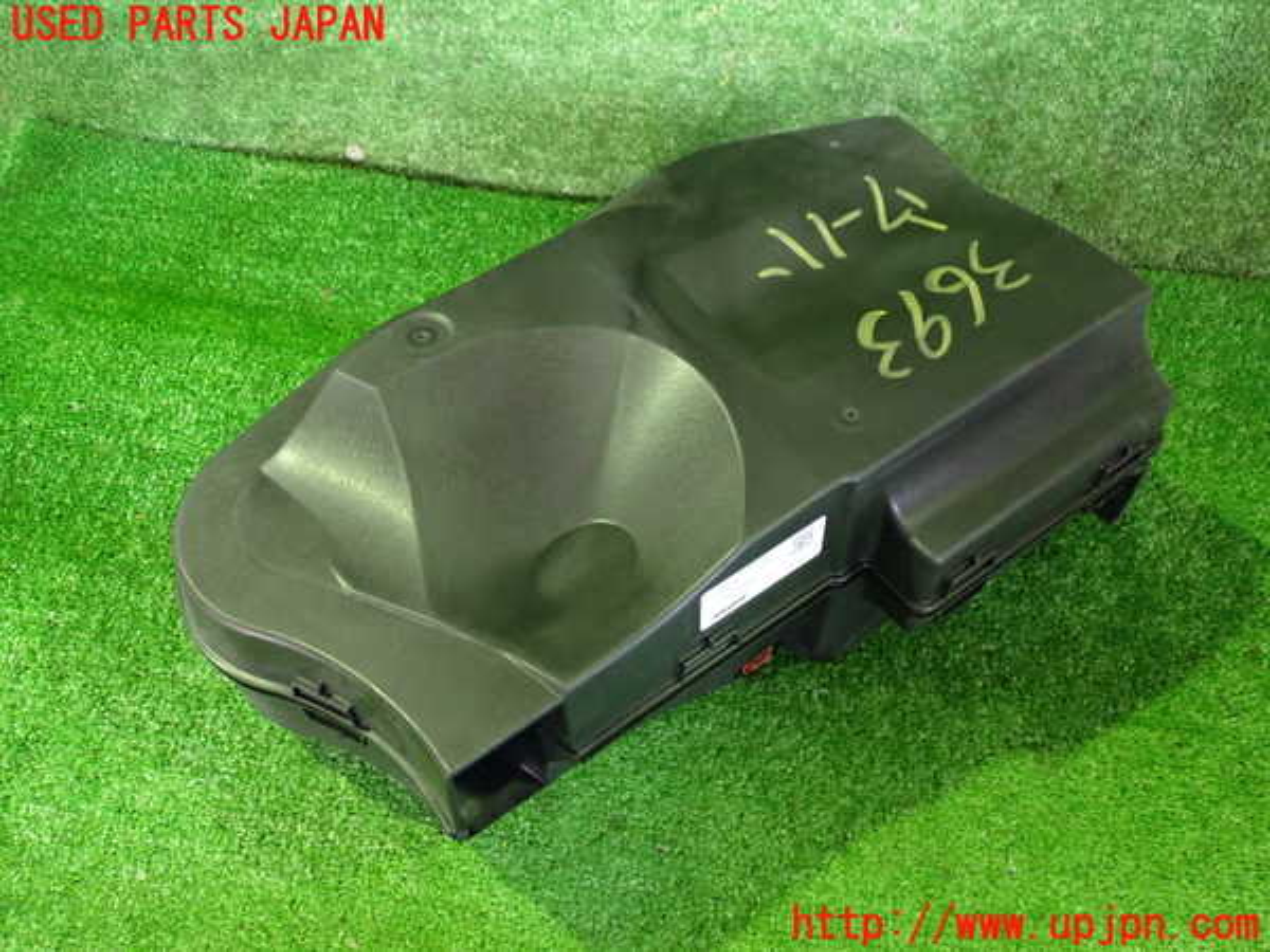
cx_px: 635
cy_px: 476
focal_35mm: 30
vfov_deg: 46.8
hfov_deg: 60.0
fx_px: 1101
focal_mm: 5.4
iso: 800
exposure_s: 1/25
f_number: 2.3
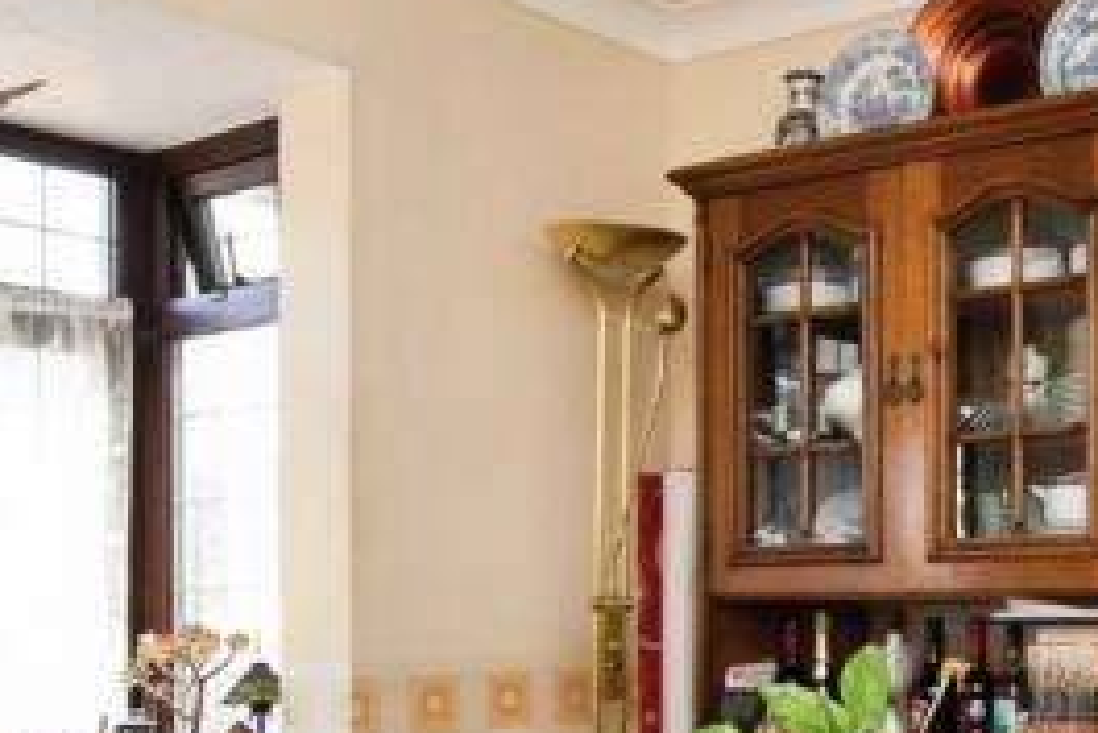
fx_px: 1648
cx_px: 957
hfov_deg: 35.0
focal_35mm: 54
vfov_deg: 24.6
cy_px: 619
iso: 800
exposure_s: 1/60
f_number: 10
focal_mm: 14
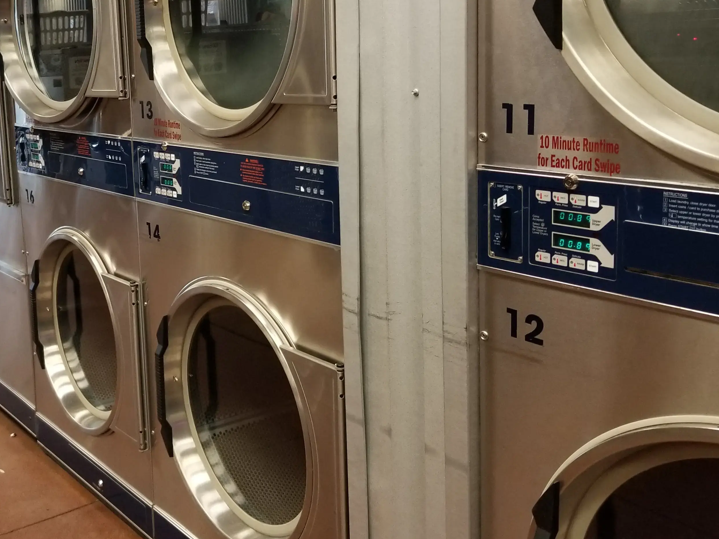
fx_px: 872
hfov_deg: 43.4
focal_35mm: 42
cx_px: 181
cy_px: 188
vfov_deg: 34.1
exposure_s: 1/30
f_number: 1.7
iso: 160
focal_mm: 4.25
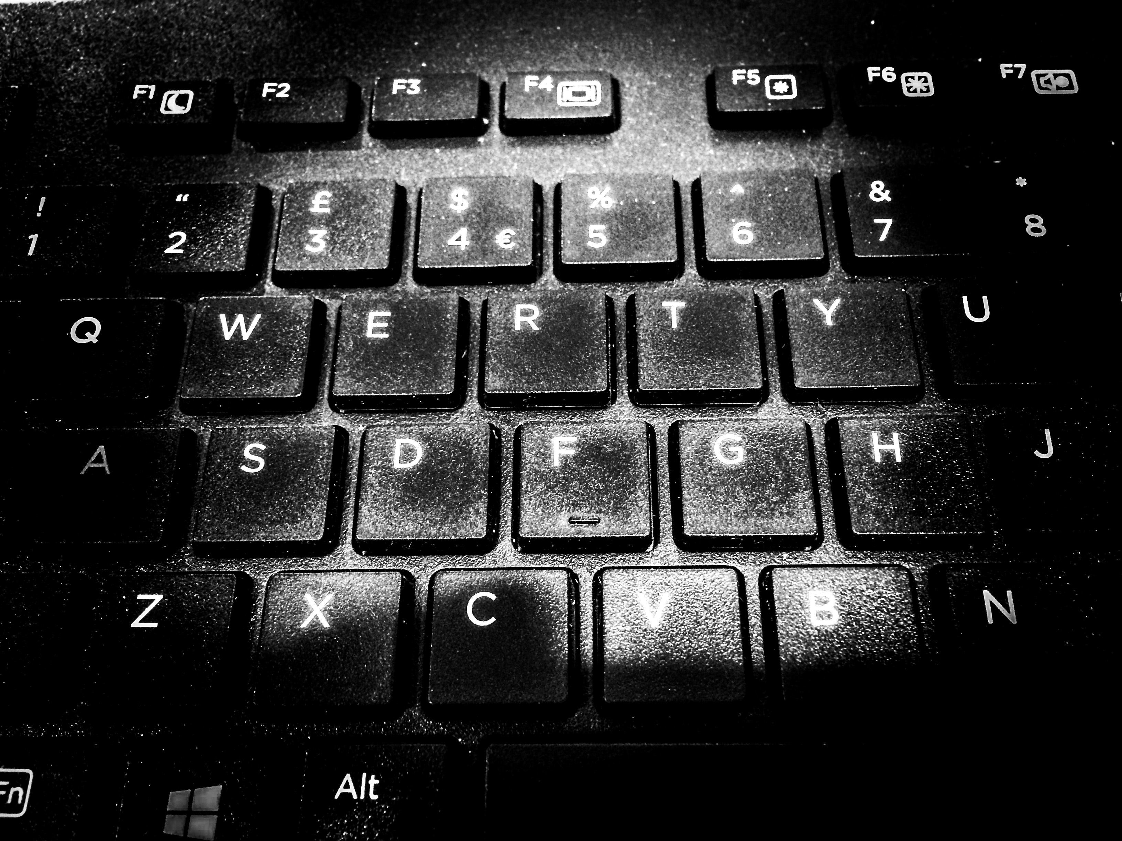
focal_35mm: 29
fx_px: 940
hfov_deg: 61.7
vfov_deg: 48.2
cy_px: 420
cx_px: 561
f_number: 2.2
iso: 250
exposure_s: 1/17
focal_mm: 4.15
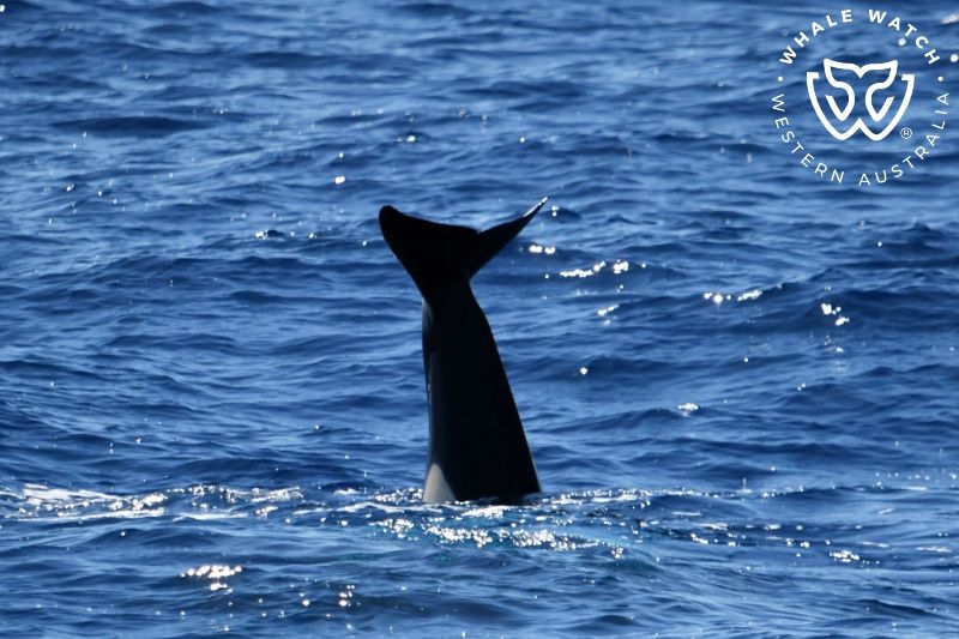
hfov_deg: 3.4
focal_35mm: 600
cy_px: 320
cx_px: 480
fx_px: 15979
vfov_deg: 2.3
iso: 1100
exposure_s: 1/8000
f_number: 6.3
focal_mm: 600
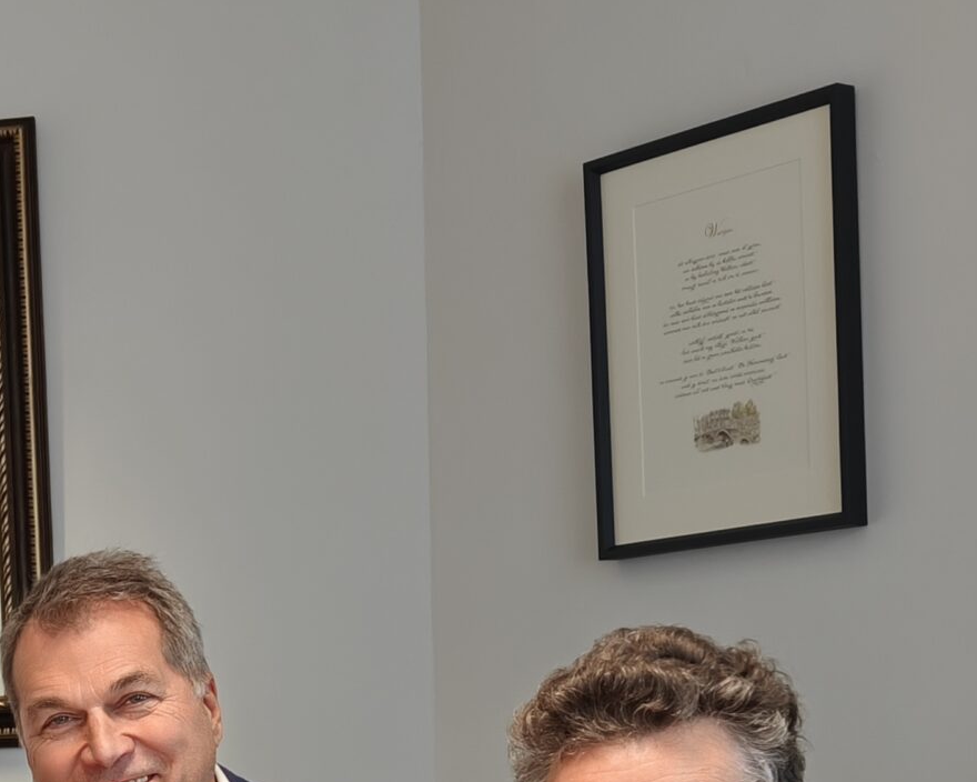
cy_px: 903
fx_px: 2545
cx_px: 158
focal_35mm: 88
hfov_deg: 21.4
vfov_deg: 16.8
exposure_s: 1/50
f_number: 1.8
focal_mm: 5.59
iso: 100
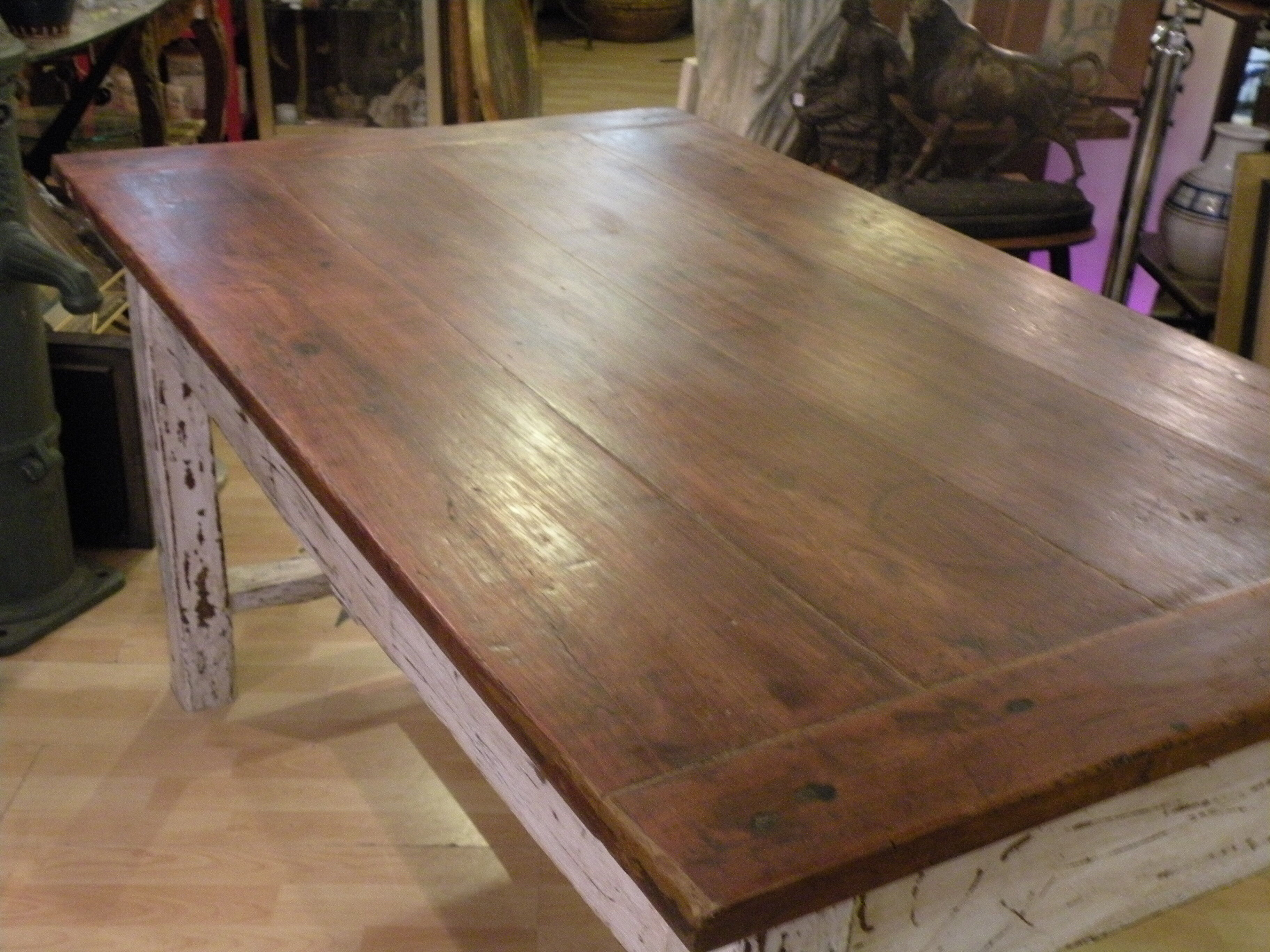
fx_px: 1541
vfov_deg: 34.3
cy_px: 476
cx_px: 635
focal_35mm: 42
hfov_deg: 44.8
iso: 400
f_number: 3.2
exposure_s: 1/11
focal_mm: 7.4
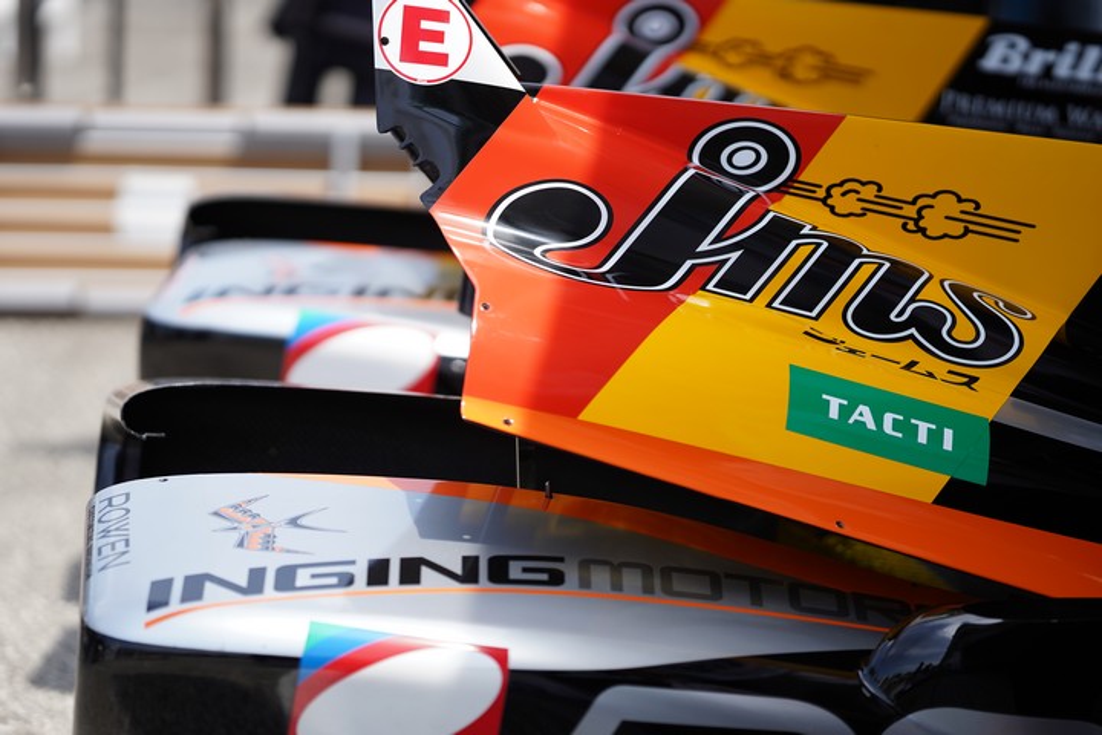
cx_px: 551
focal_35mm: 135
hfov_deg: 15.2
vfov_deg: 10.2
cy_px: 368
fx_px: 4132
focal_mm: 135
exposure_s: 1/4000
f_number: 1.8
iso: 200
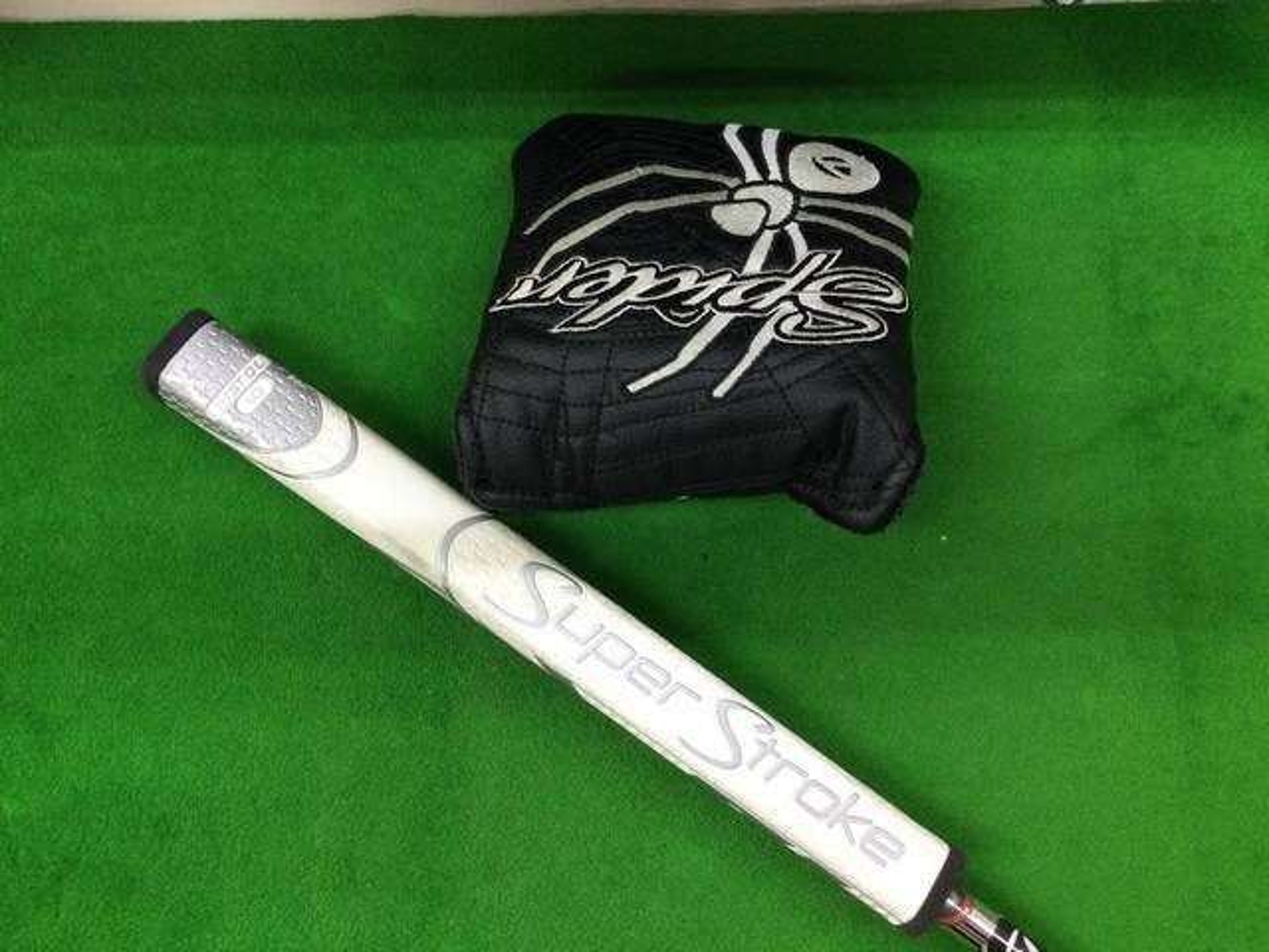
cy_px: 476
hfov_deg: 58.4
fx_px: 1136
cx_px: 634
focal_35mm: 31
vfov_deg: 45.4
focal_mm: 3.3
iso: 100
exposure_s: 1/30
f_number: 2.4
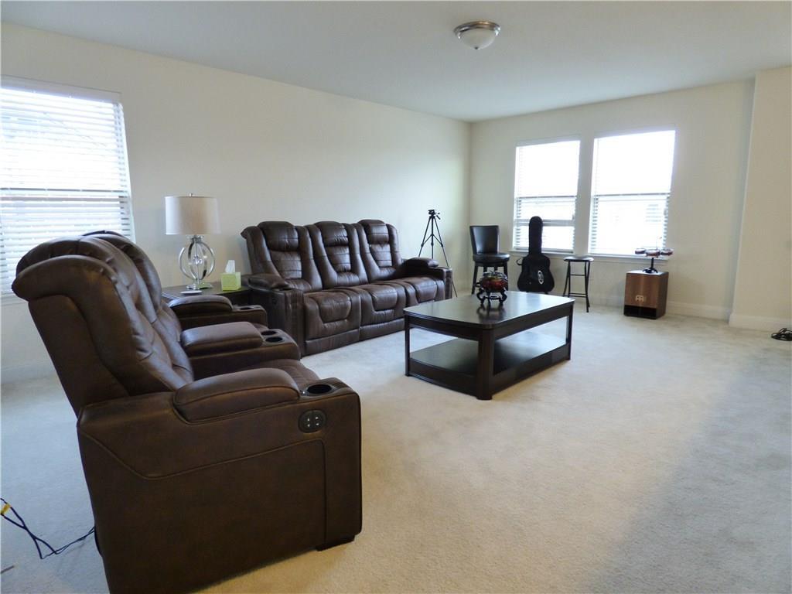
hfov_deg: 81.7
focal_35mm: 20
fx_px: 458
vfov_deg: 66.0
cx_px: 396
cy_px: 297
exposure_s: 1/25
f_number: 2.8
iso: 500
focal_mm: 3.58
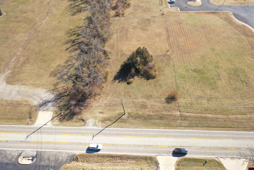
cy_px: 85
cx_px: 127
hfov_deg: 65.5
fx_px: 198
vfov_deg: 46.4
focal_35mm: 28
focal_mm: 10.26
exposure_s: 1/30
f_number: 2.8
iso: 100
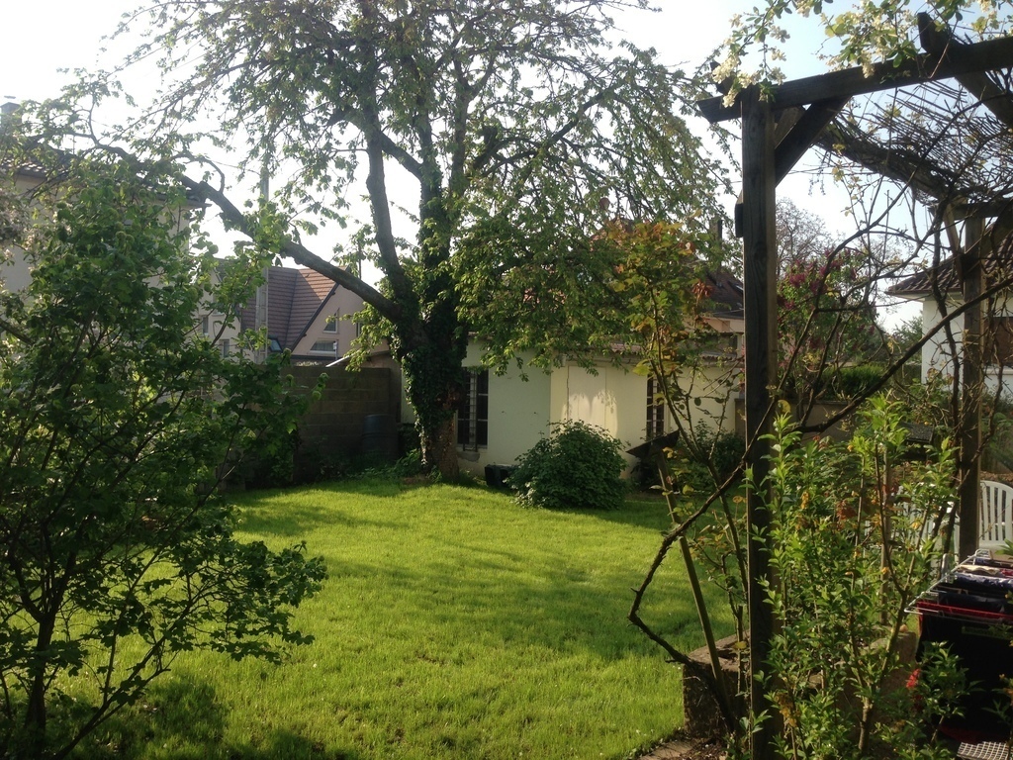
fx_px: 966
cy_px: 380
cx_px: 506
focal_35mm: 33
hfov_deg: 55.4
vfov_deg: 42.9
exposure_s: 1/678
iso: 50
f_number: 2.4
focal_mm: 4.13
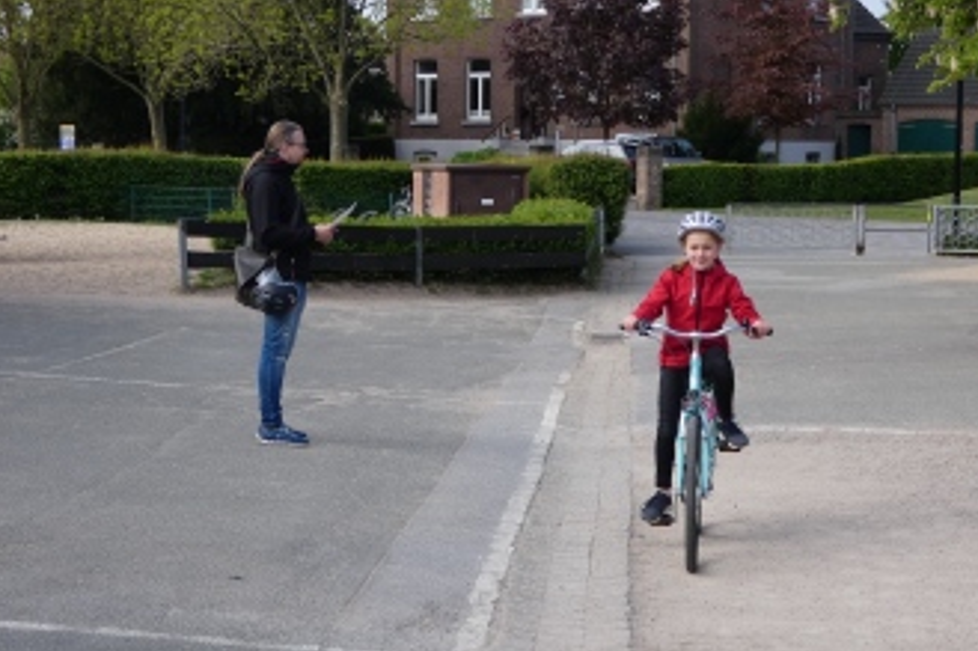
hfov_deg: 22.4
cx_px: 446
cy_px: 378
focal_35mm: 91
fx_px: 2471
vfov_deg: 15.0
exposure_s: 1/250
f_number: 4.3
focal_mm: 12.9
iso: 80
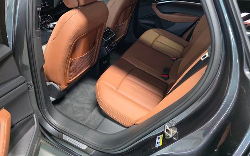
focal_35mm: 25
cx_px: 125
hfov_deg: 72.5
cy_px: 65
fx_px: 170
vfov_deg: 49.1
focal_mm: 6.3
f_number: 1.7
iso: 800
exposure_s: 1/120
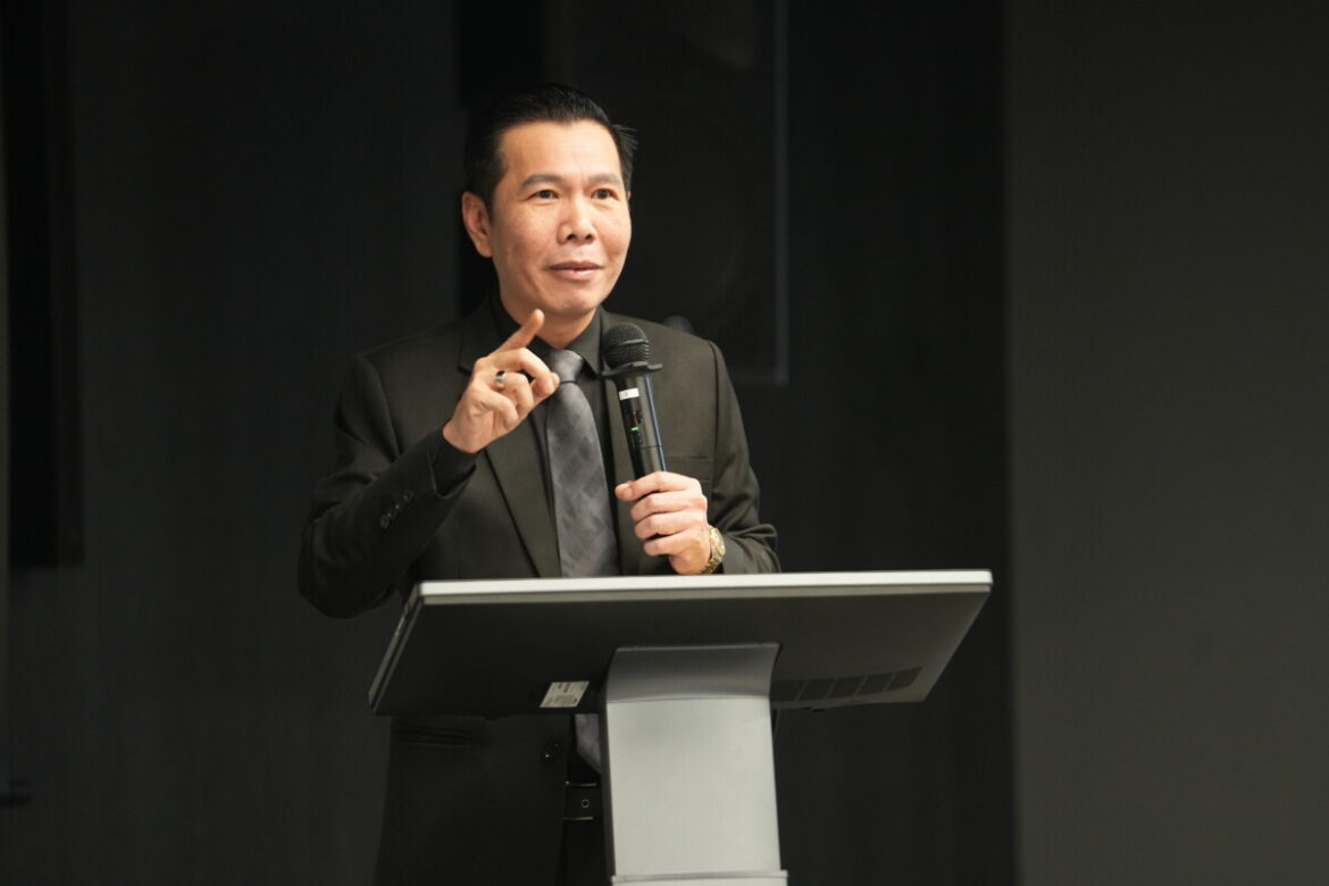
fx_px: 7383
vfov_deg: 6.9
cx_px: 664
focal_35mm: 200
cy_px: 443
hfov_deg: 10.3
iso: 2000
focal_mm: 200
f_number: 3.2
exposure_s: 1/100
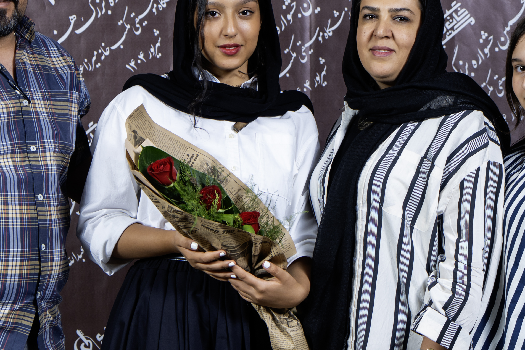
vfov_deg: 11.2
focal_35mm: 122
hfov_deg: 16.8
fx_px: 1779
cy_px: 171
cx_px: 295
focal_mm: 60
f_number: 4
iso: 320
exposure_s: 1/125
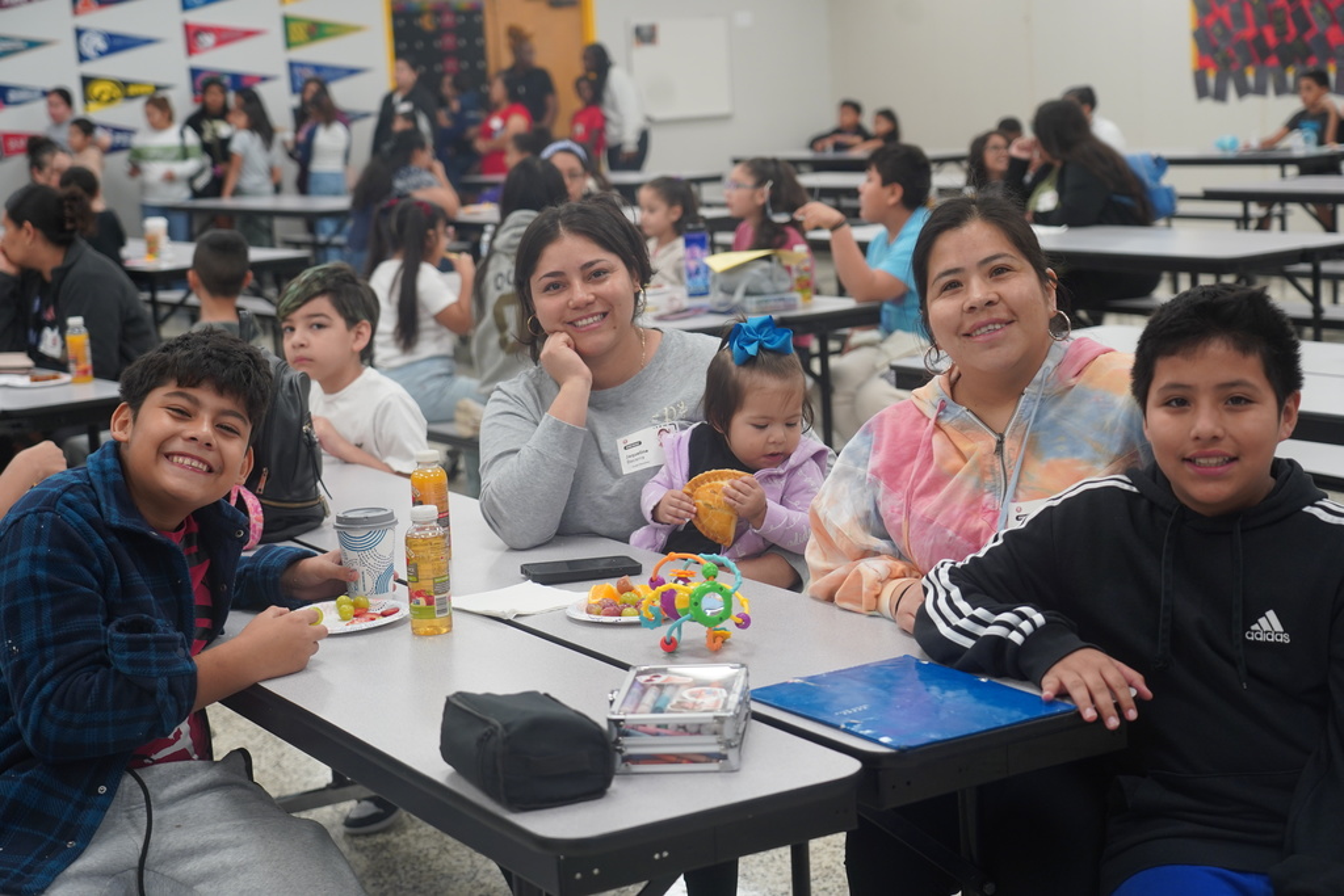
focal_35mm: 60
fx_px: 2240
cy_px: 448
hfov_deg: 33.4
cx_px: 672
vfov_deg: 22.6
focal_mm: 60
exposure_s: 1/160
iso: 800
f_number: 4
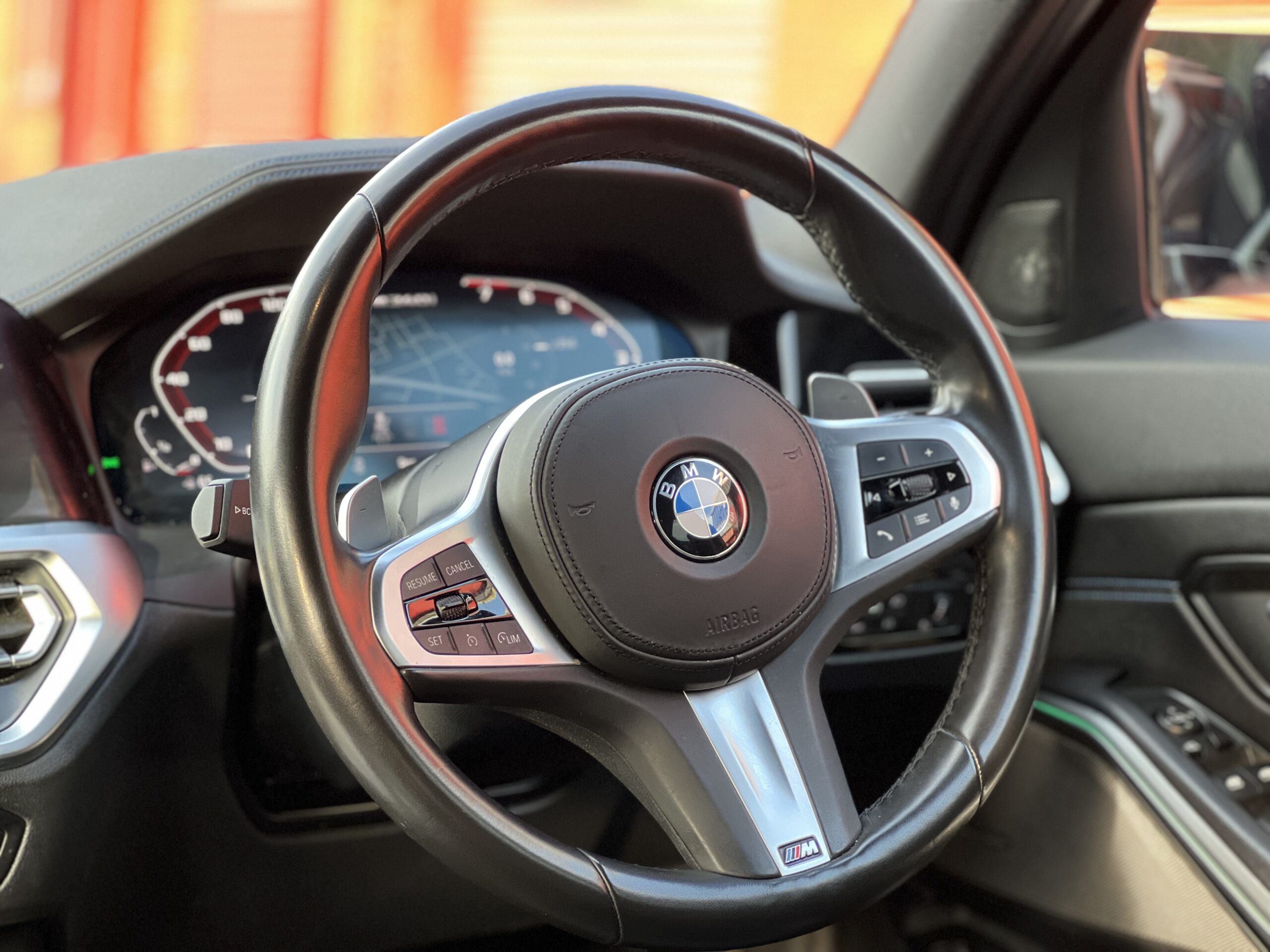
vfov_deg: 19.1
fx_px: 2825
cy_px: 476
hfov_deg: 25.3
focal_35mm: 77
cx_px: 635
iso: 200
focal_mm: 9
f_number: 2.8
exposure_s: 1/35
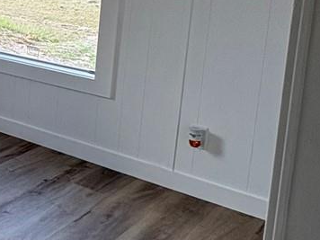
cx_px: -214
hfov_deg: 22.3
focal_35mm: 63
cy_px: -12
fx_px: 582
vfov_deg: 22.2
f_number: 2.2
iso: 64
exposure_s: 1/244
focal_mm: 2.22
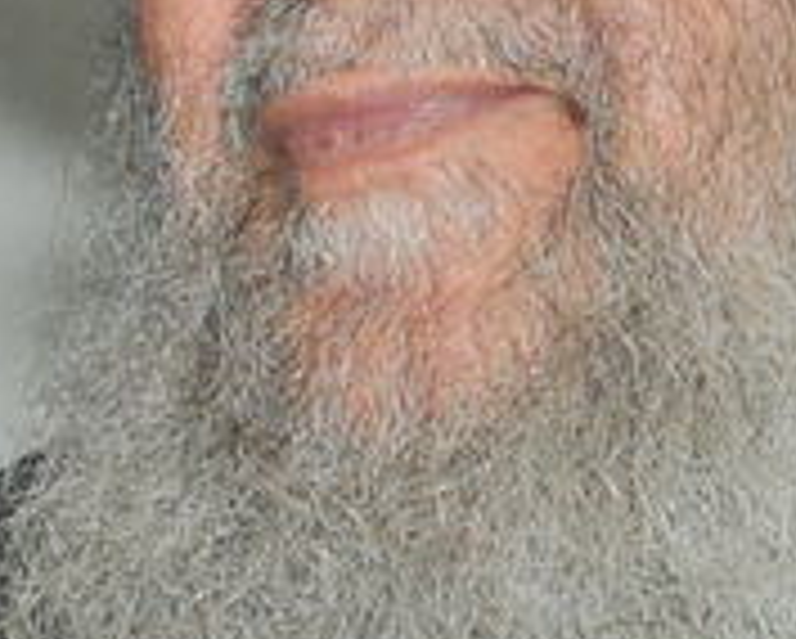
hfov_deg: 4.9
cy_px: 421
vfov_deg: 4.0
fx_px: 9167
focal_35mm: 389
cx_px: -976
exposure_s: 1/100
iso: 500
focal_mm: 35
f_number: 6.3
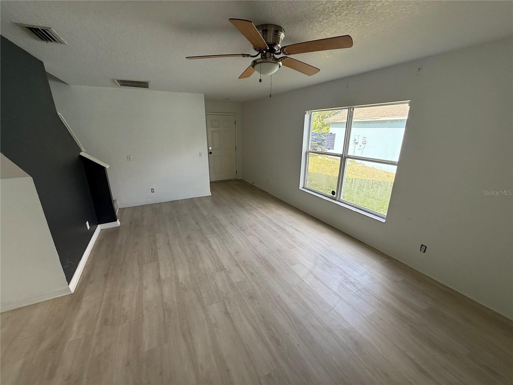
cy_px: 192
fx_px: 207
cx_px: 256
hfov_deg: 102.1
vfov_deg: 85.7
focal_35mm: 14
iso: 64
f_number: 2.2
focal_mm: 2.22
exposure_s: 1/167
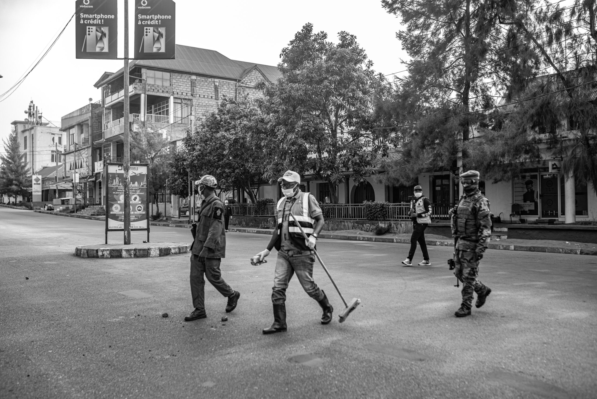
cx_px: 298
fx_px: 581
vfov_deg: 37.9
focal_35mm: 35
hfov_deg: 54.4
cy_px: 200
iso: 320
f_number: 4
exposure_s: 1/640
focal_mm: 35
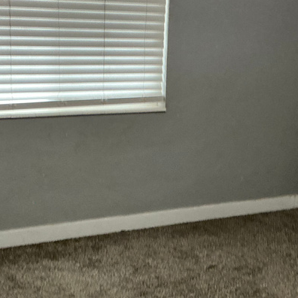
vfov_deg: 26.9
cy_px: 147
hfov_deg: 26.9
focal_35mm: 64
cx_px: 146
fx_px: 623
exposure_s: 1/40
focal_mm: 3
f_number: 1.8
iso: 250
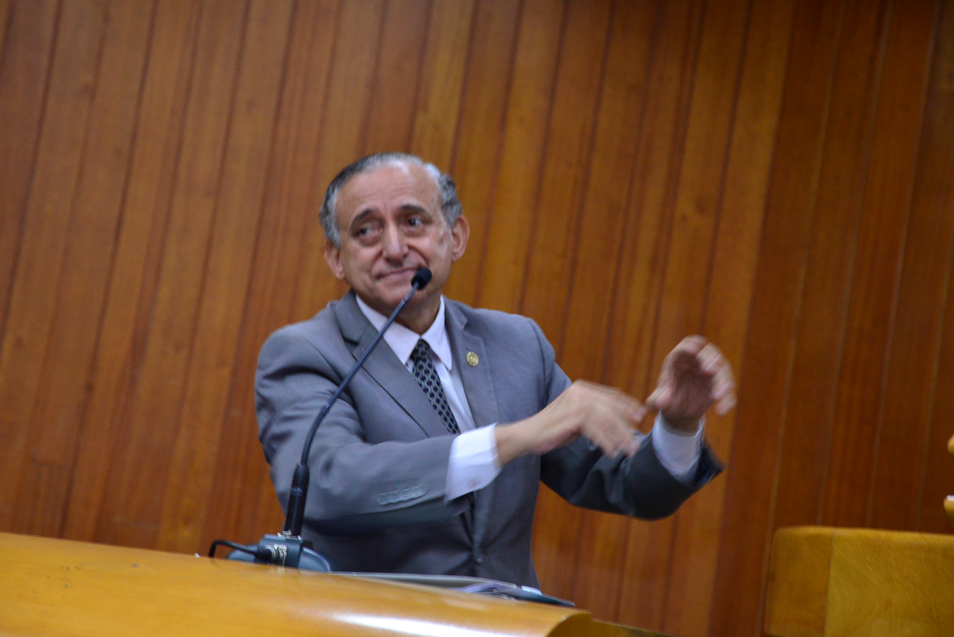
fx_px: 2518
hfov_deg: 21.5
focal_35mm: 95
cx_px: 477
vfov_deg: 14.4
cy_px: 318
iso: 2500
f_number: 5.6
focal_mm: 95
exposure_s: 1/60
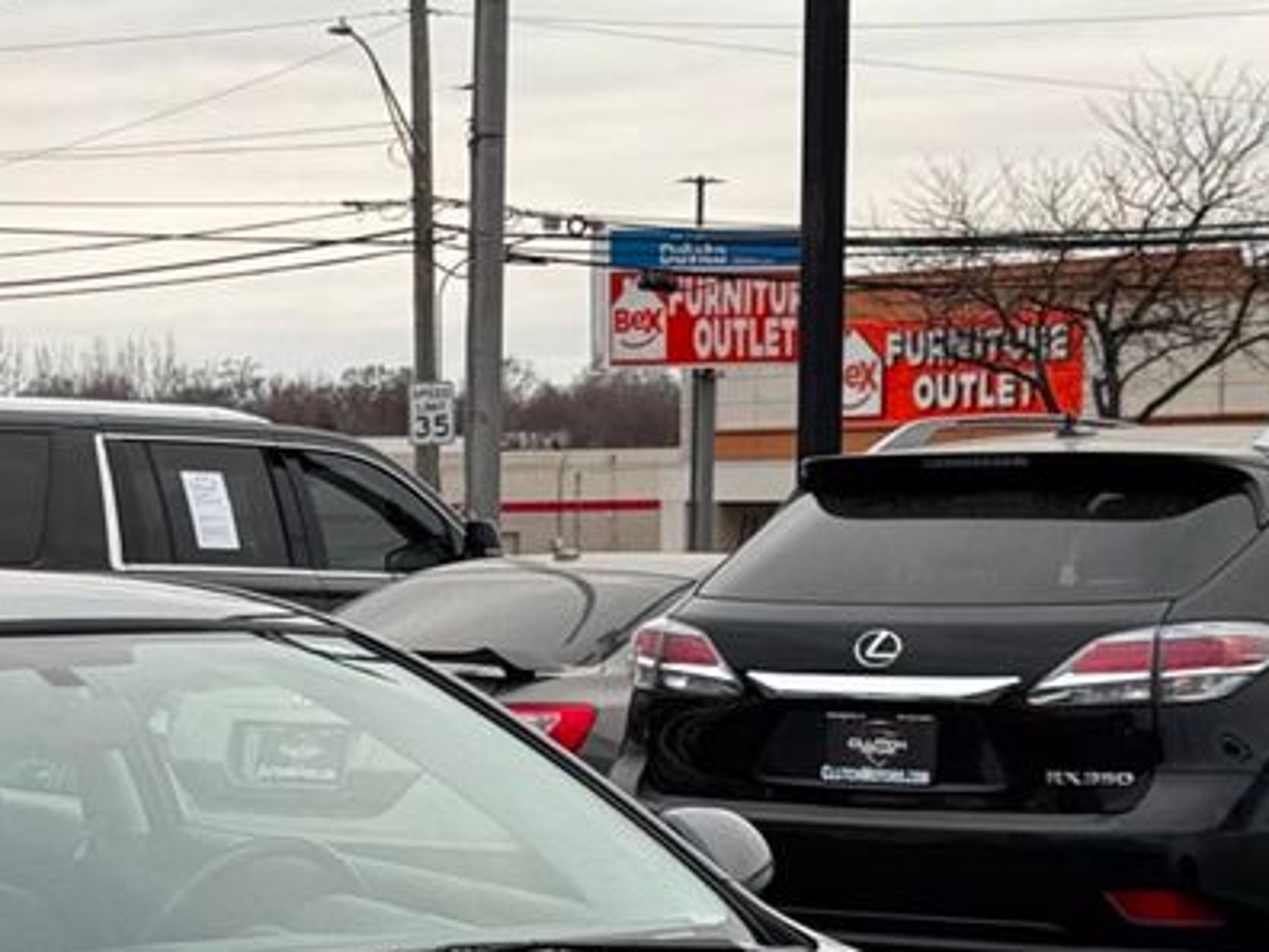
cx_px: 48
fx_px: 4546
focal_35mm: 124
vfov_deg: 11.7
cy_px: 1148
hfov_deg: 15.6
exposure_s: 1/593
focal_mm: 6.76
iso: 64
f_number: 1.78
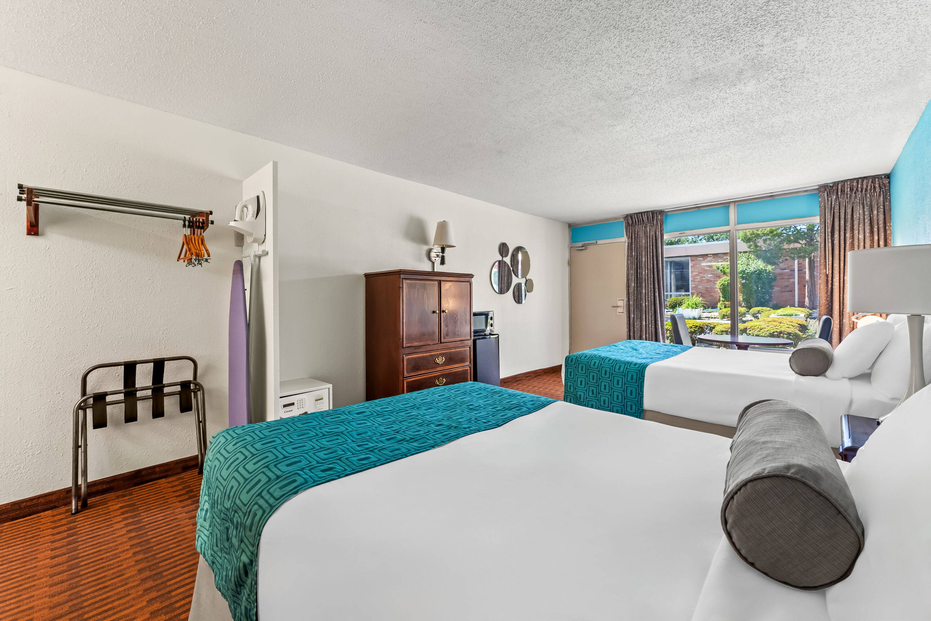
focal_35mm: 15
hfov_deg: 101.9
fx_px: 378
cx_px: 466
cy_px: 310
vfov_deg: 78.8
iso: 800
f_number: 6.3
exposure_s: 1/8
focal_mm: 14.6
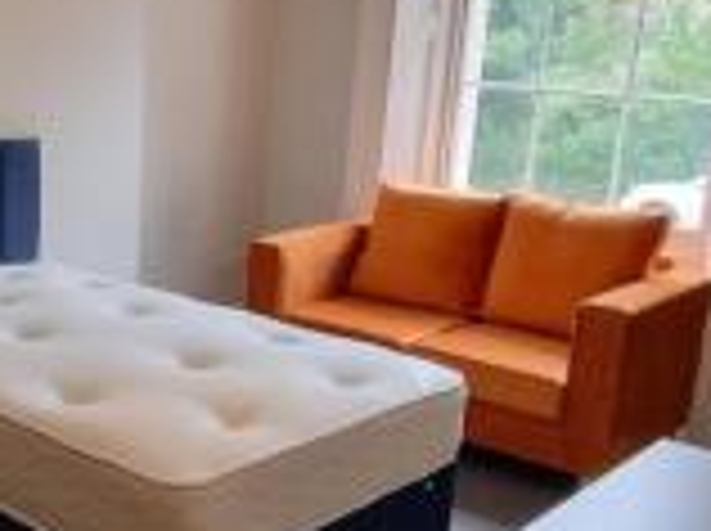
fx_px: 984
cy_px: 340
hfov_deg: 38.4
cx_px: 151
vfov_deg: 30.0
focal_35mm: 48
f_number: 2.2
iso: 200
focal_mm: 2.2
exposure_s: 1/50
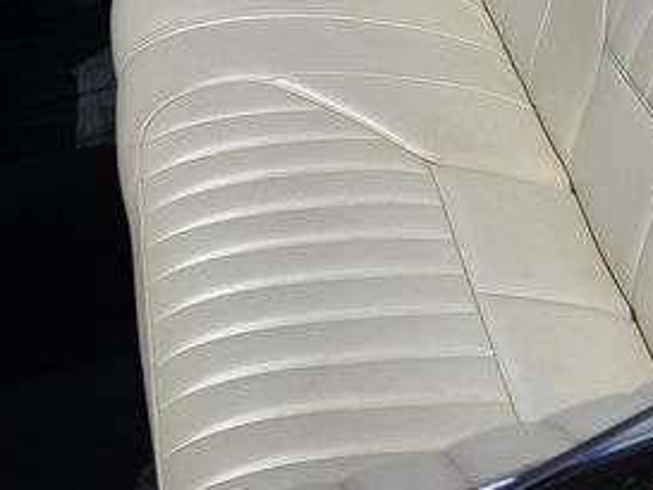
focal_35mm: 61
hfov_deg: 31.5
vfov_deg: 22.4
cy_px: -81
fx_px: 1151
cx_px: 402
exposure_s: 1/5445
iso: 40
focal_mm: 5.4
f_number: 1.8
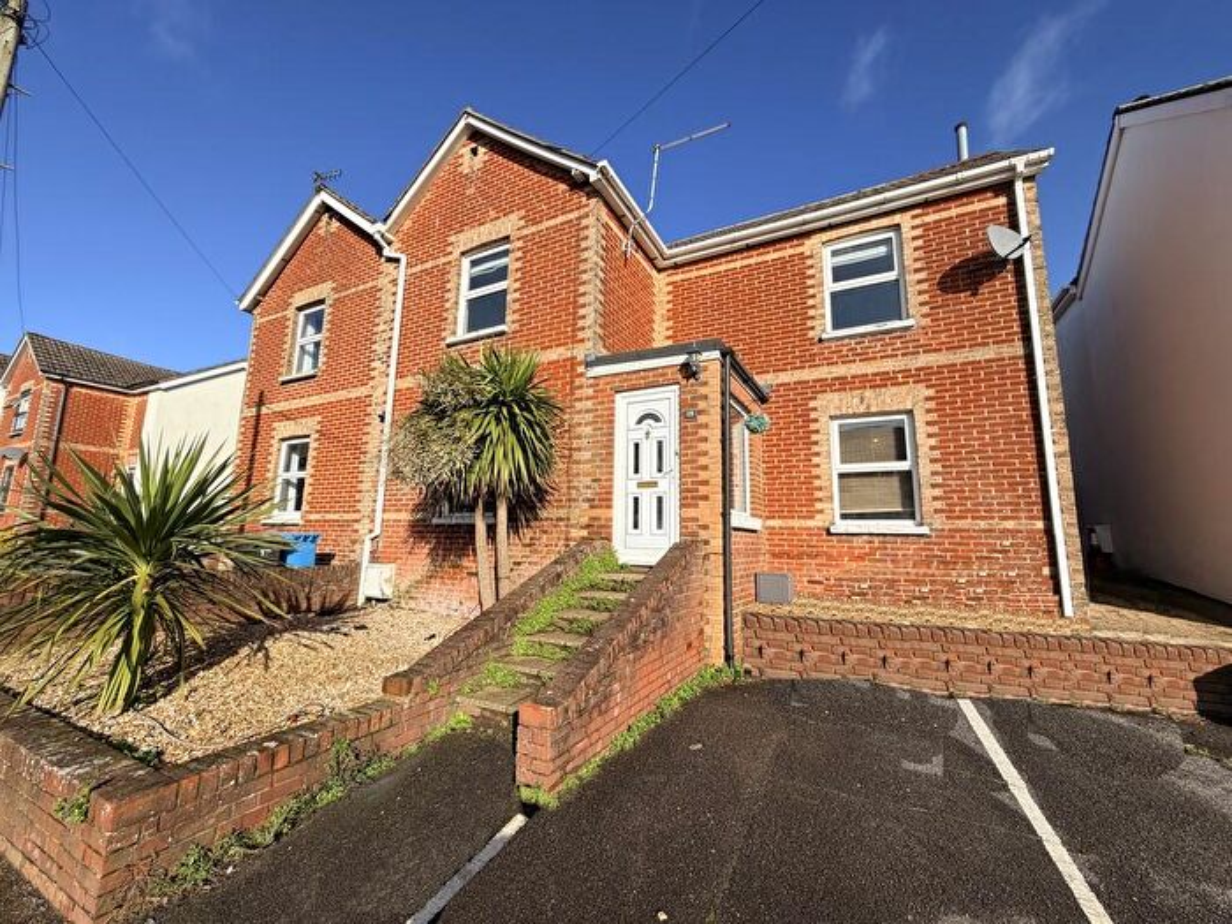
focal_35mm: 14
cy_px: 462
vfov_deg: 85.7
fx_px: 498
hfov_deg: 102.1
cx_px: 616
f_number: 2.2
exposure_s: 1/770
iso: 25
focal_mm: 2.22
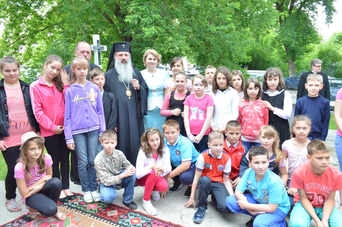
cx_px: 171
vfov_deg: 47.7
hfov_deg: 67.5
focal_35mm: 27
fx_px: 256
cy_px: 114
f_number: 11
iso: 6400
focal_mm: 18
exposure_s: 1/500
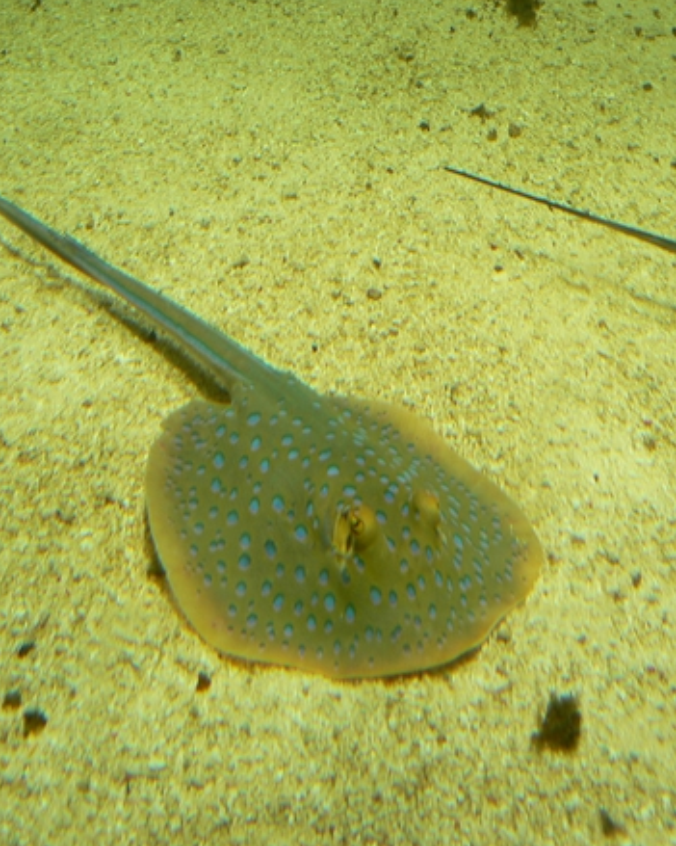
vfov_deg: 38.8
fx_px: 1201
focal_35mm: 48
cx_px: 366
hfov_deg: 31.4
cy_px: 418
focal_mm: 6
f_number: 2.8
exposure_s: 1/30
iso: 80
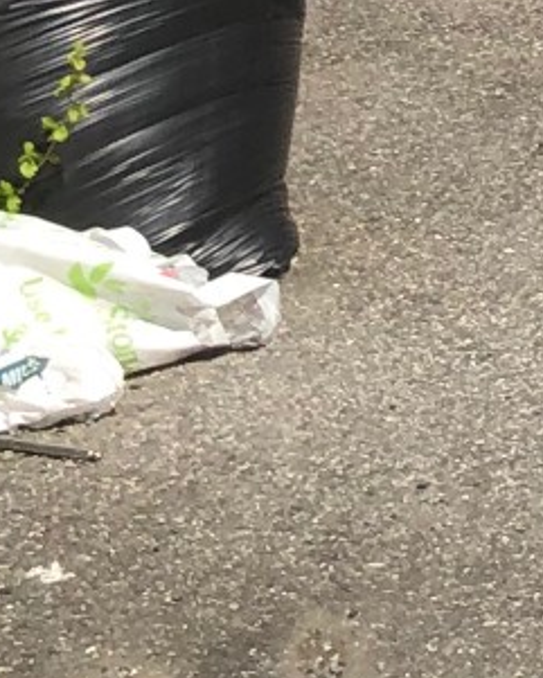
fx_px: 3735
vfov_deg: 9.4
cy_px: -840
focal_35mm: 186
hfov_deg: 7.1
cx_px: 1845
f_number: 1.8
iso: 20
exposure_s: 1/1600
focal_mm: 3.99
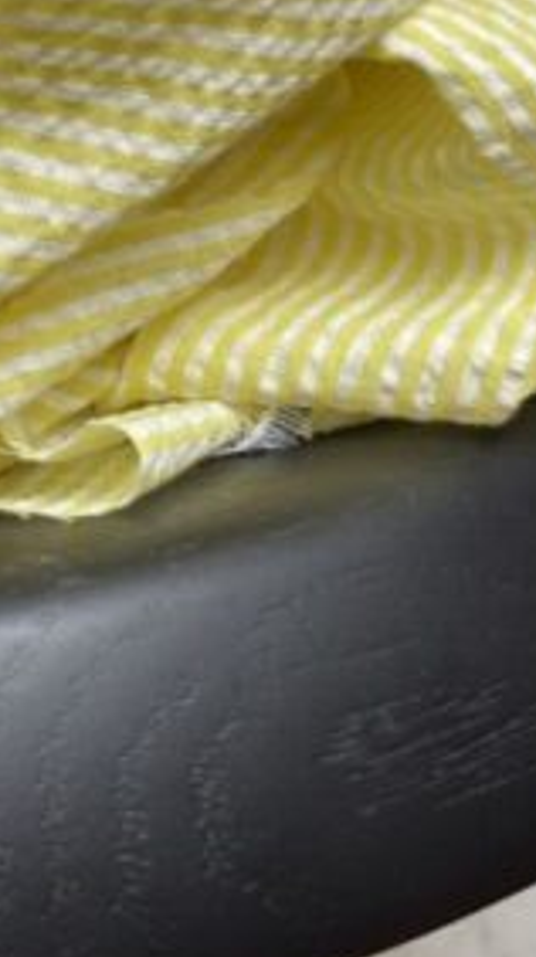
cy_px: 24
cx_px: -81
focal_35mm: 161
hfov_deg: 7.5
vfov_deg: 13.2
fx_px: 4080
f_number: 1.6
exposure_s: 1/60
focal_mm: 5.96
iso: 50
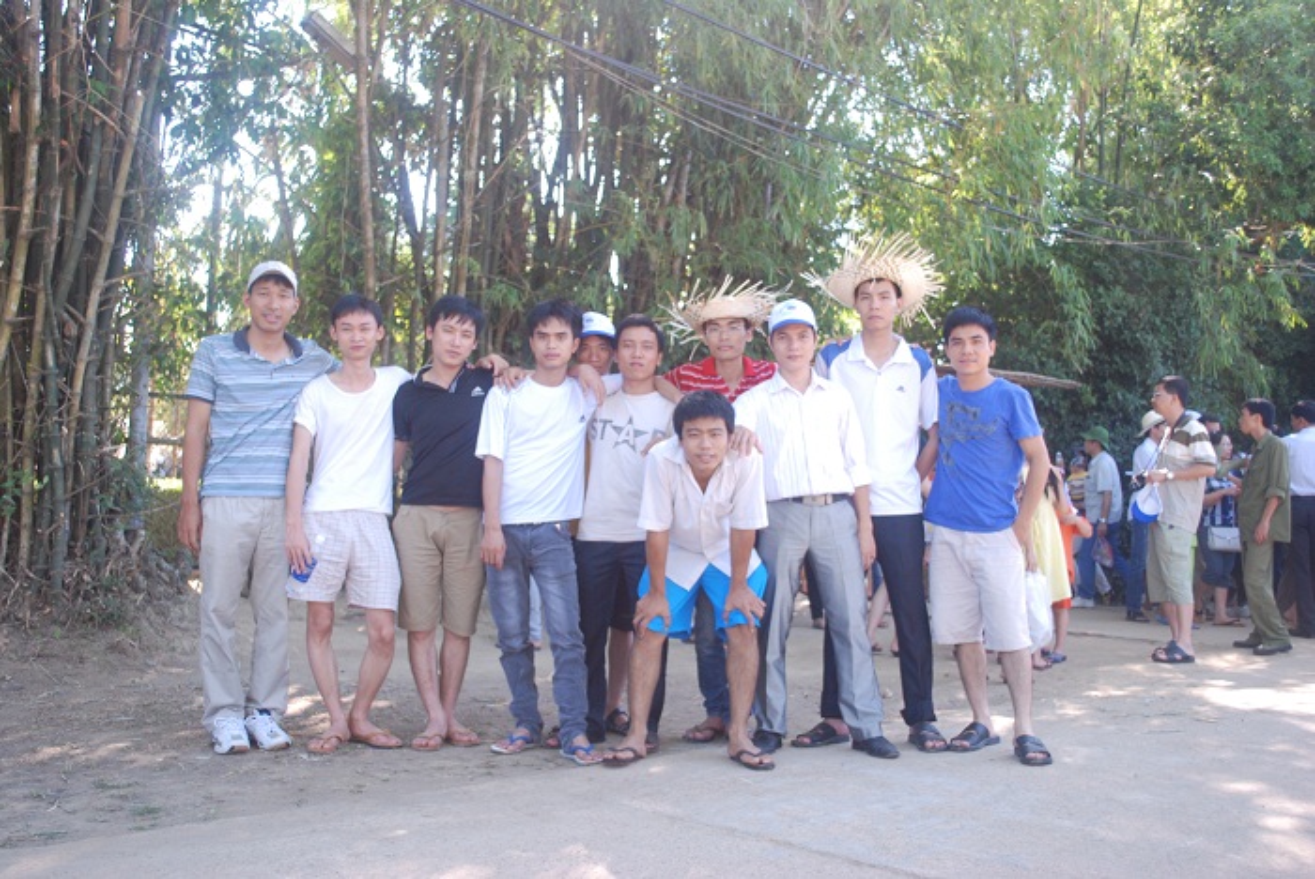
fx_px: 1316
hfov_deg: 53.1
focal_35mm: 36
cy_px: 440
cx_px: 658
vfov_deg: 36.9
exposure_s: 1/125
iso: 250
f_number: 4.2
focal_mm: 24
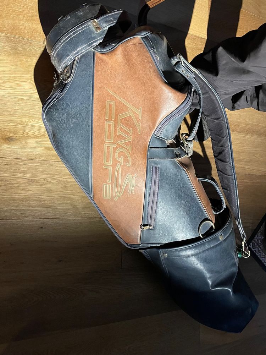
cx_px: 133
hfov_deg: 53.1
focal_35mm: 26
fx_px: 266
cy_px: 178
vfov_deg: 67.3
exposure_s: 1/50
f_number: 1.6
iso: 500
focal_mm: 4.2
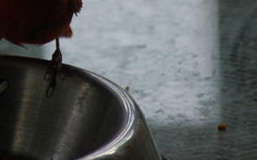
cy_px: -24
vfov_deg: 1.7
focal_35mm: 772
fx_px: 5406
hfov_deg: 2.7
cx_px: 52
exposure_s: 1/250
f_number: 5.6
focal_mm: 200
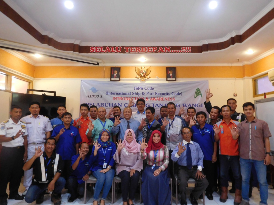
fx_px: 198
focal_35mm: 25
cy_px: 102
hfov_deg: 69.4
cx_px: 137
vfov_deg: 54.9
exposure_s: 1/20
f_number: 3.4
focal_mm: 4.5
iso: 400
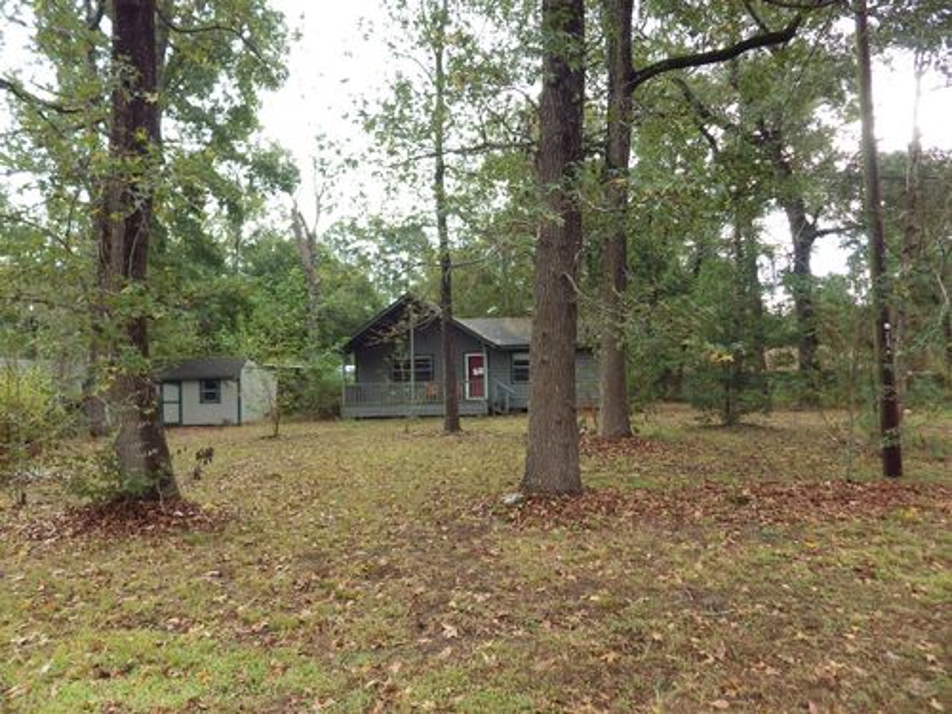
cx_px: 476
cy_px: 357
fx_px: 605
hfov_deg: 76.4
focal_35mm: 22
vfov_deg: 61.1
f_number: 3.1
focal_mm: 4
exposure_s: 1/80
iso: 100
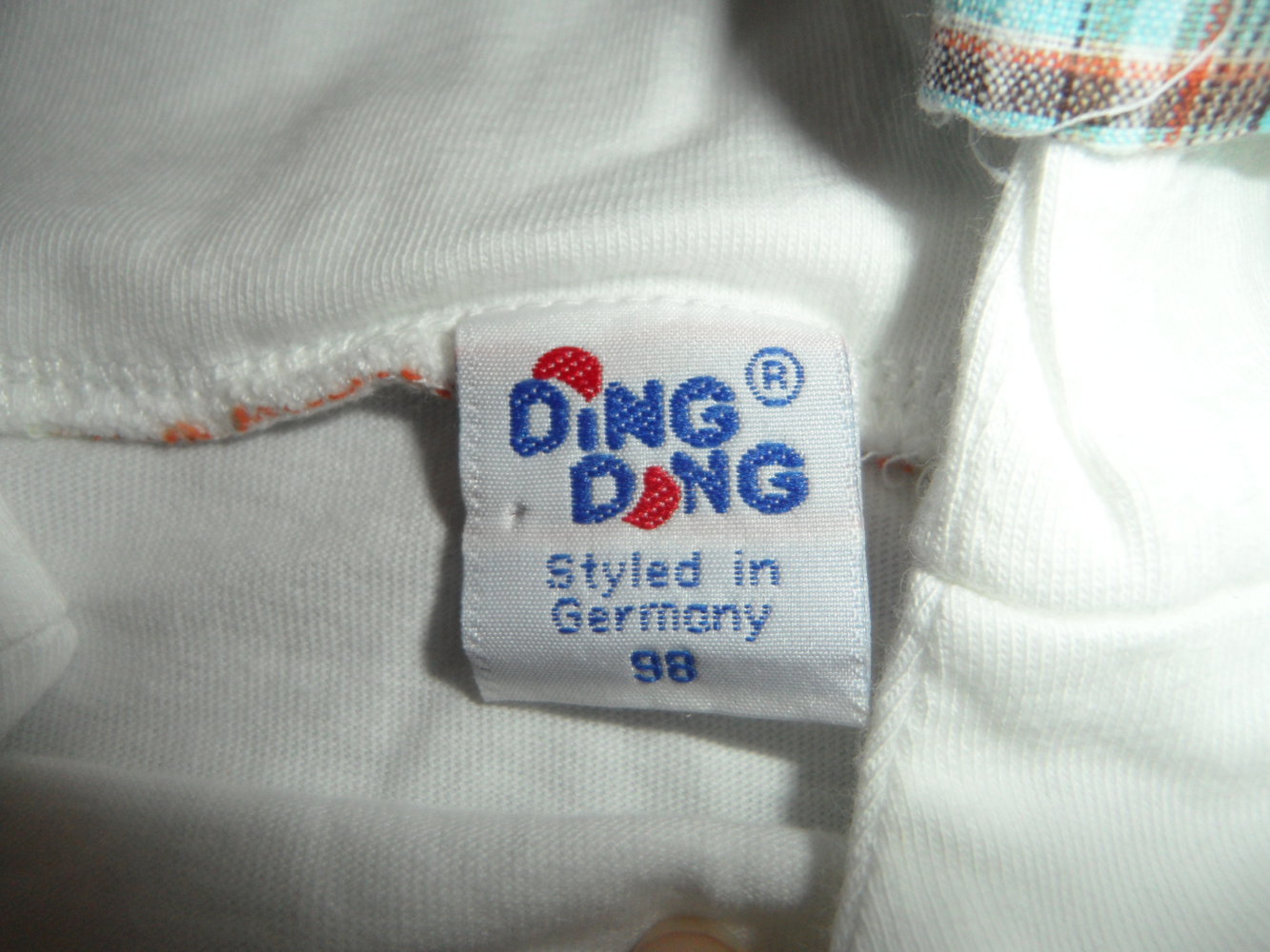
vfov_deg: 56.8
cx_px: 635
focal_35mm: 24
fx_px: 881
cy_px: 476
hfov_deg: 71.6
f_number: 8.2
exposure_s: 1/10
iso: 100
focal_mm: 4.1
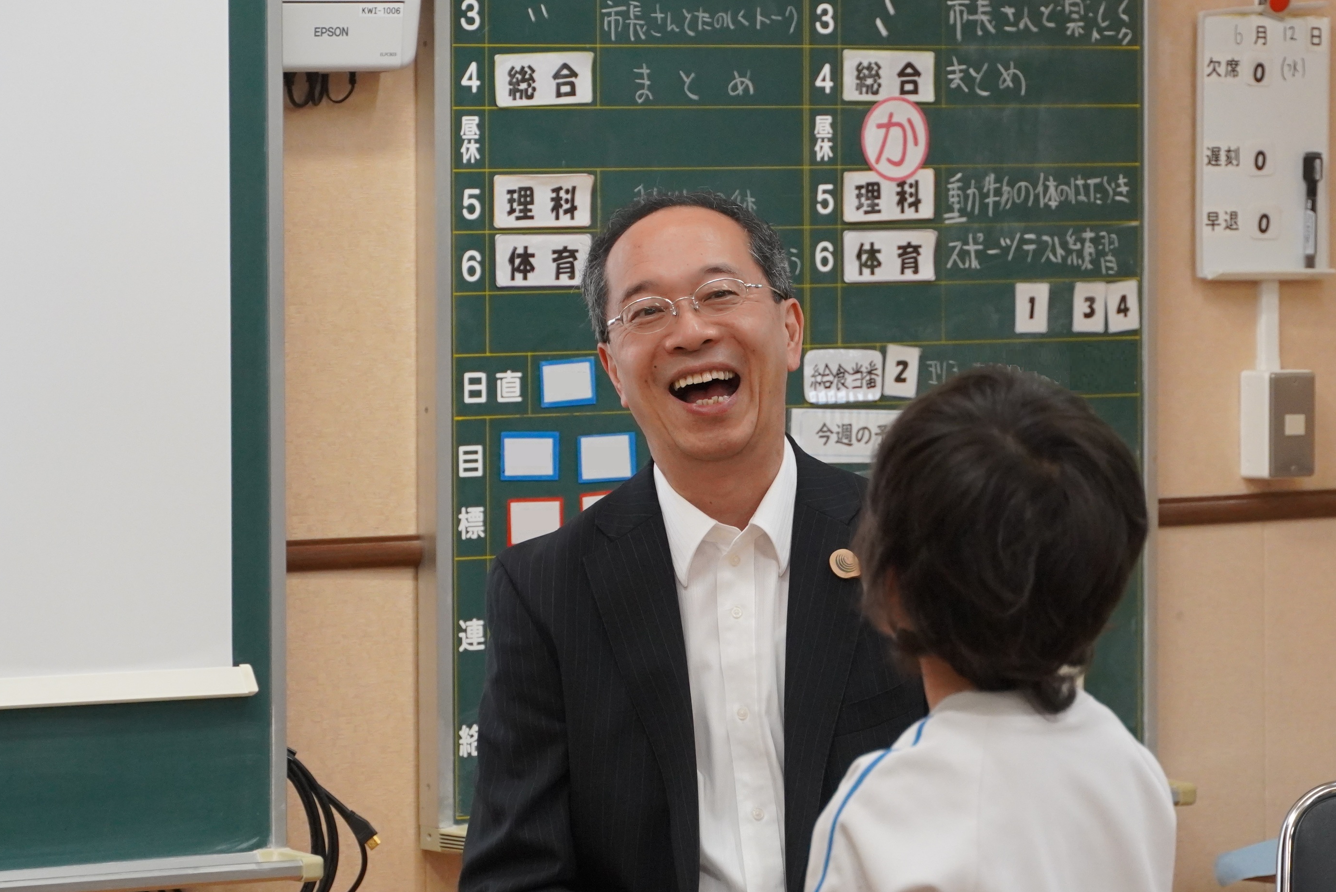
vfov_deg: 6.8
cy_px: 556
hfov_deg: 10.2
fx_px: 7500
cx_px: 755
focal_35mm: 202
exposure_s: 1/160
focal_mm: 88
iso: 2000
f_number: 5.6
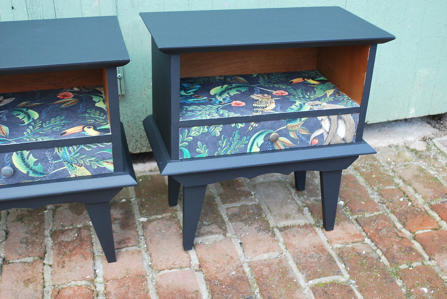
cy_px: 150
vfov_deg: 29.9
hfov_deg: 43.6
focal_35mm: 45
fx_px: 559
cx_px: 224
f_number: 4.8
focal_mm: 30
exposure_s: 1/80
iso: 200
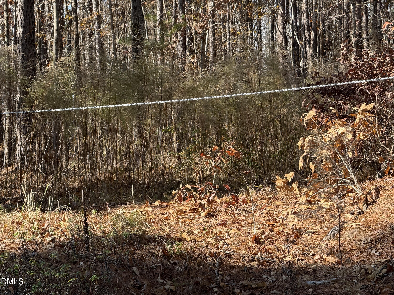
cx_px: 197
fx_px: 1366
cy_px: 148
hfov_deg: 16.4
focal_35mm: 120
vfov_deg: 12.3
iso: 50
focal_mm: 15.66
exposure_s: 1/267
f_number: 2.8
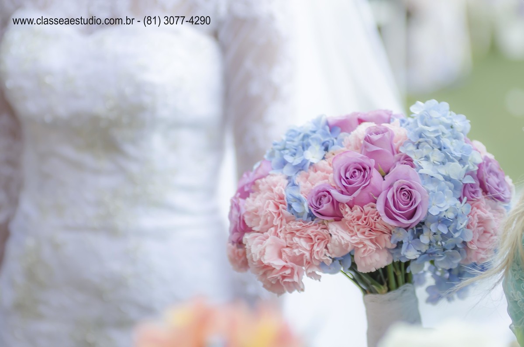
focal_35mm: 120
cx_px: 262
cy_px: 174
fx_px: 1743
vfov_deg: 11.4
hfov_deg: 17.1
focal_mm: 80
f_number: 2.8
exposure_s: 1/60
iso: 200
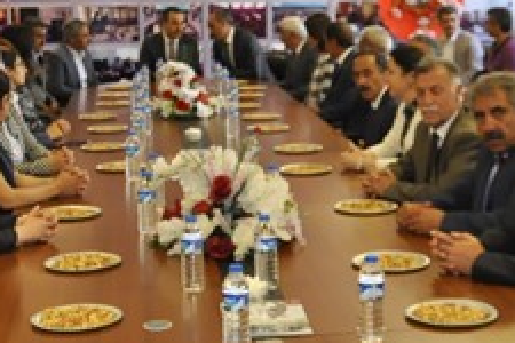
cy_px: 139
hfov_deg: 26.0
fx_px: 1116
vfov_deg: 17.5
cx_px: 298
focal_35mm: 78
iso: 800
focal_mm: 18
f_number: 3.5
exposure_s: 1/80
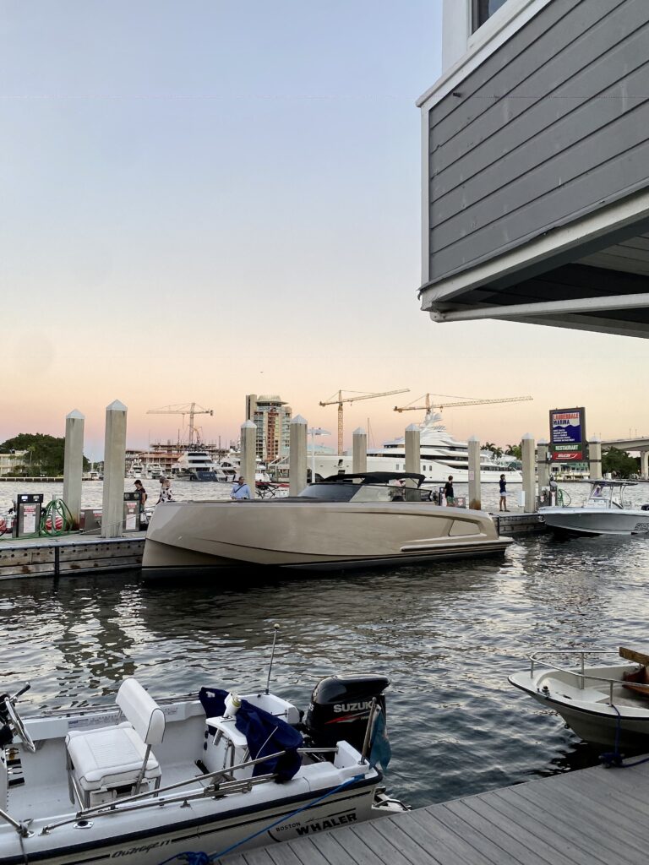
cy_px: 432
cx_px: 324
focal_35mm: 26
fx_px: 650
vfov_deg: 67.3
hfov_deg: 53.1
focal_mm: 4.25
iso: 64
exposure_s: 1/120
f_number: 1.8
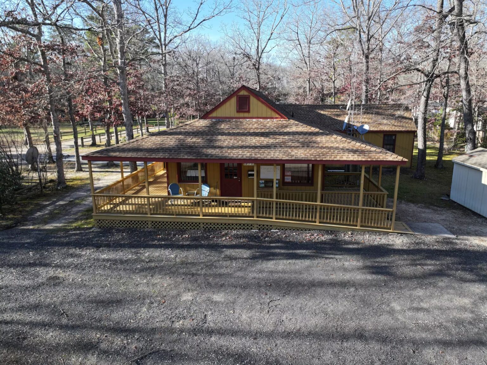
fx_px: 338
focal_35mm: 24
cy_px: 182
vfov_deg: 56.8
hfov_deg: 71.6
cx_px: 244
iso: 180
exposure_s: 1/40
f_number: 2.8
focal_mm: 12.29
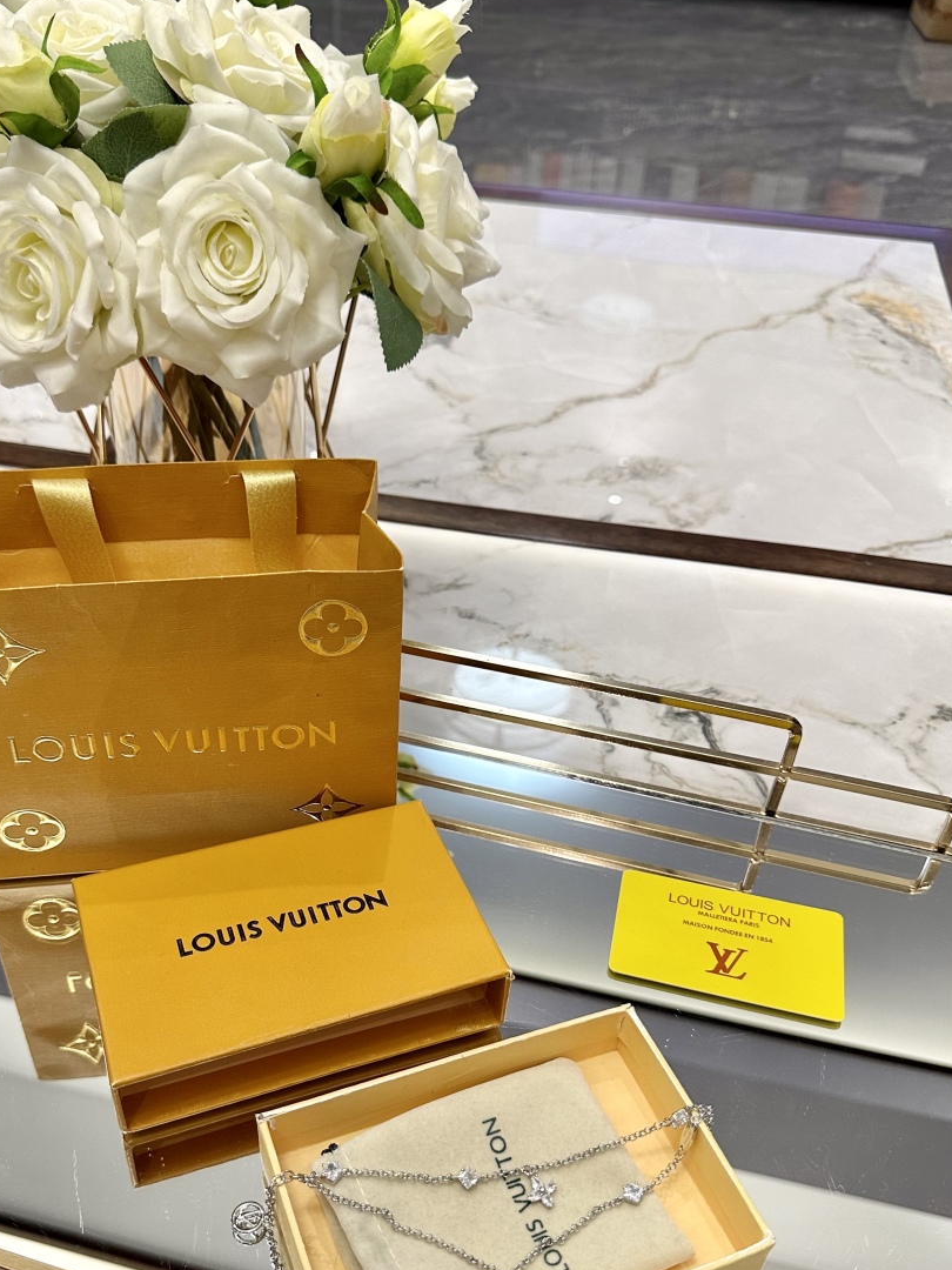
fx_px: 1173
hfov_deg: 43.9
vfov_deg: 56.5
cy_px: 736
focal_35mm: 32
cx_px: 376
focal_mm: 6.86
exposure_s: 1/100
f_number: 1.78
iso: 160
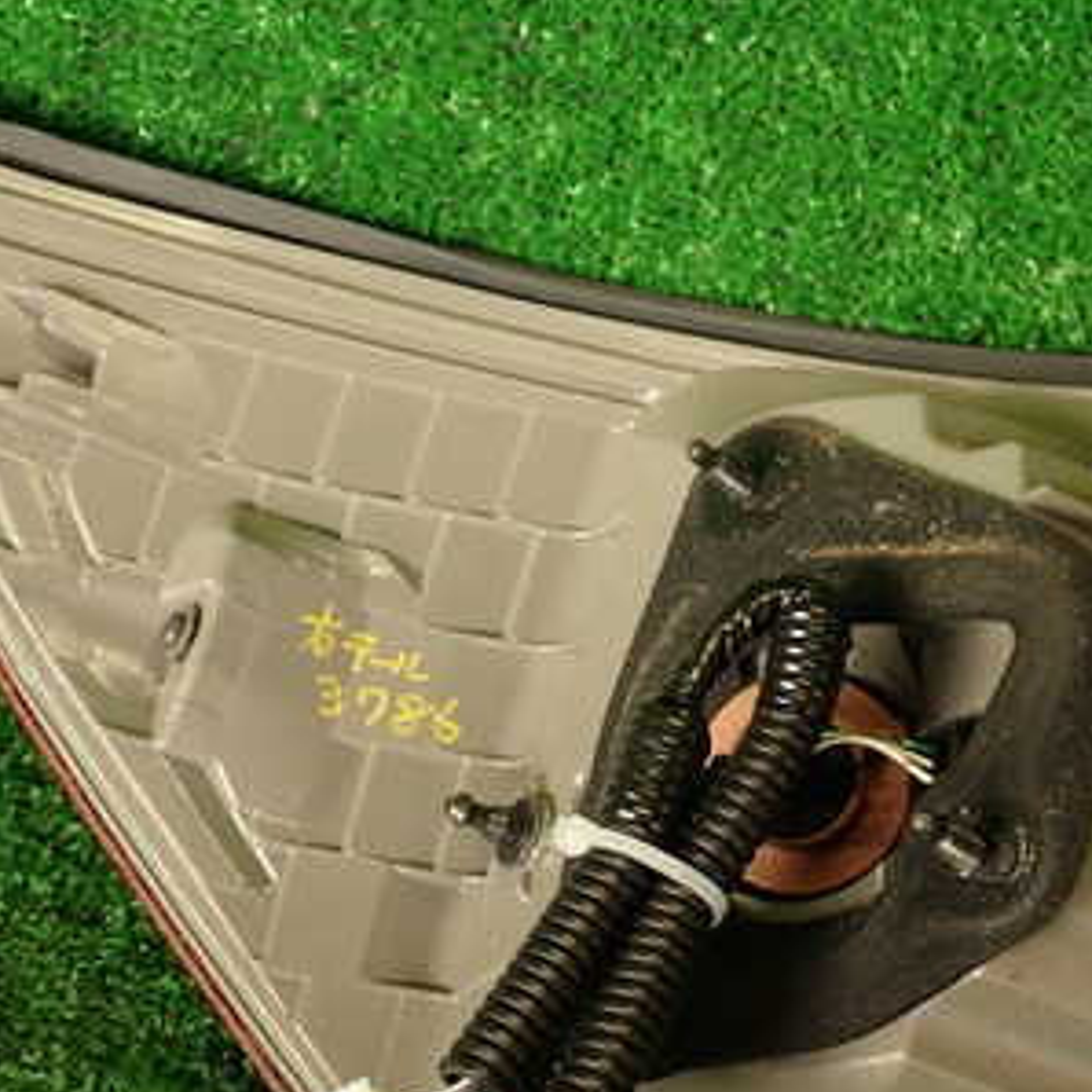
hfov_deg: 29.9
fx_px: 2034
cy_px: 700
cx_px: 678
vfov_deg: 29.9
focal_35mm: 57
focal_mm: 5.79
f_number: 2.4
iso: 125
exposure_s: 1/60
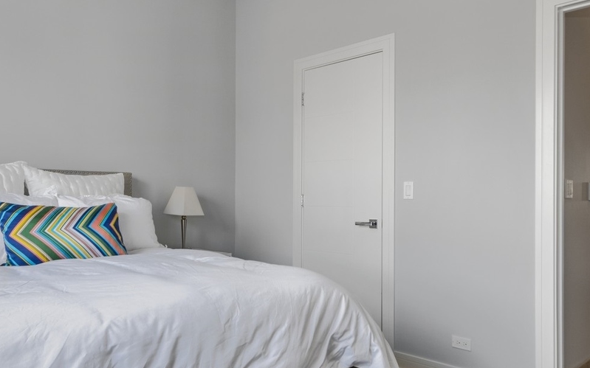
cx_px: 265
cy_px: 234
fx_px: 498
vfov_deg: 40.3
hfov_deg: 61.1
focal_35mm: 31
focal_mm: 15
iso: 100
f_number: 9
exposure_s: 1/2
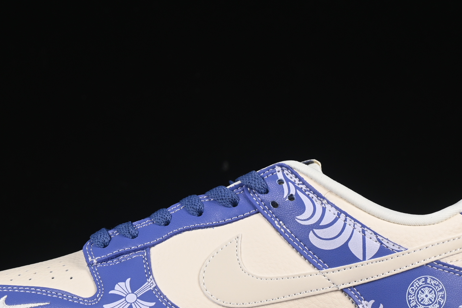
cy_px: 207
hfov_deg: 14.9
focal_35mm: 138
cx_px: 226
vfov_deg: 9.9
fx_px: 1771
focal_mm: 50
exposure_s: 1/80
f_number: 8
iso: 160
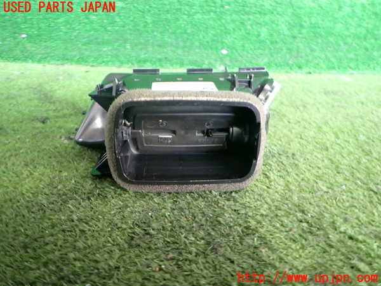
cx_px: 190
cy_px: 143
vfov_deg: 54.9
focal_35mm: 25
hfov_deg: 69.4
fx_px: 275
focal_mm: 4.5
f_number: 2
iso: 320
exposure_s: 1/30
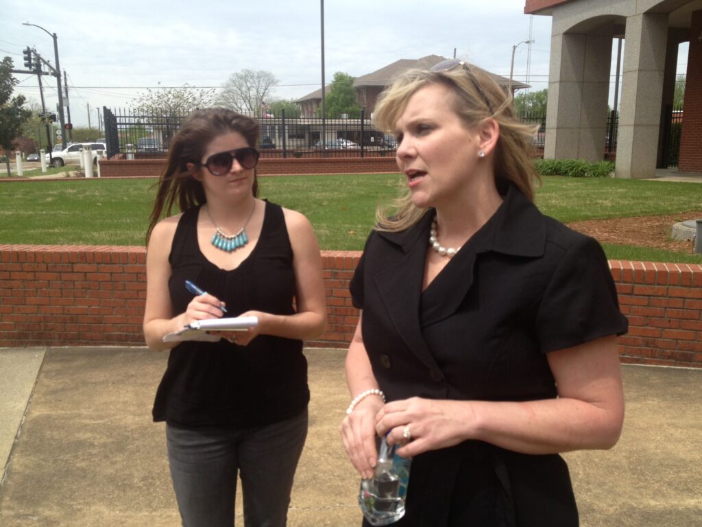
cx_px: 351
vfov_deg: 40.7
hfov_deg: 52.6
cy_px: 264
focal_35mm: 35
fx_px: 710
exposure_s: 1/1104
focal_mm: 4.28
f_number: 2.4
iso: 50
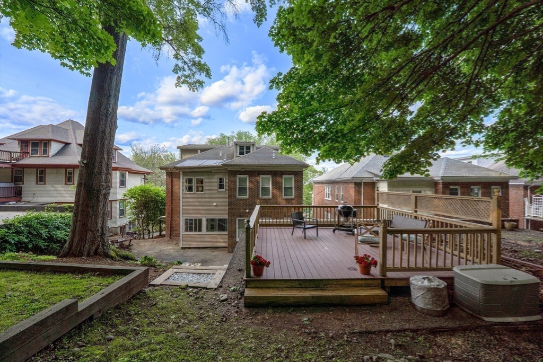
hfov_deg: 104.2
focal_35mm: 14
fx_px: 211
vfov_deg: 81.2
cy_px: 181
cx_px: 272
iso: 800
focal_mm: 14
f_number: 8
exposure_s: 1/1000
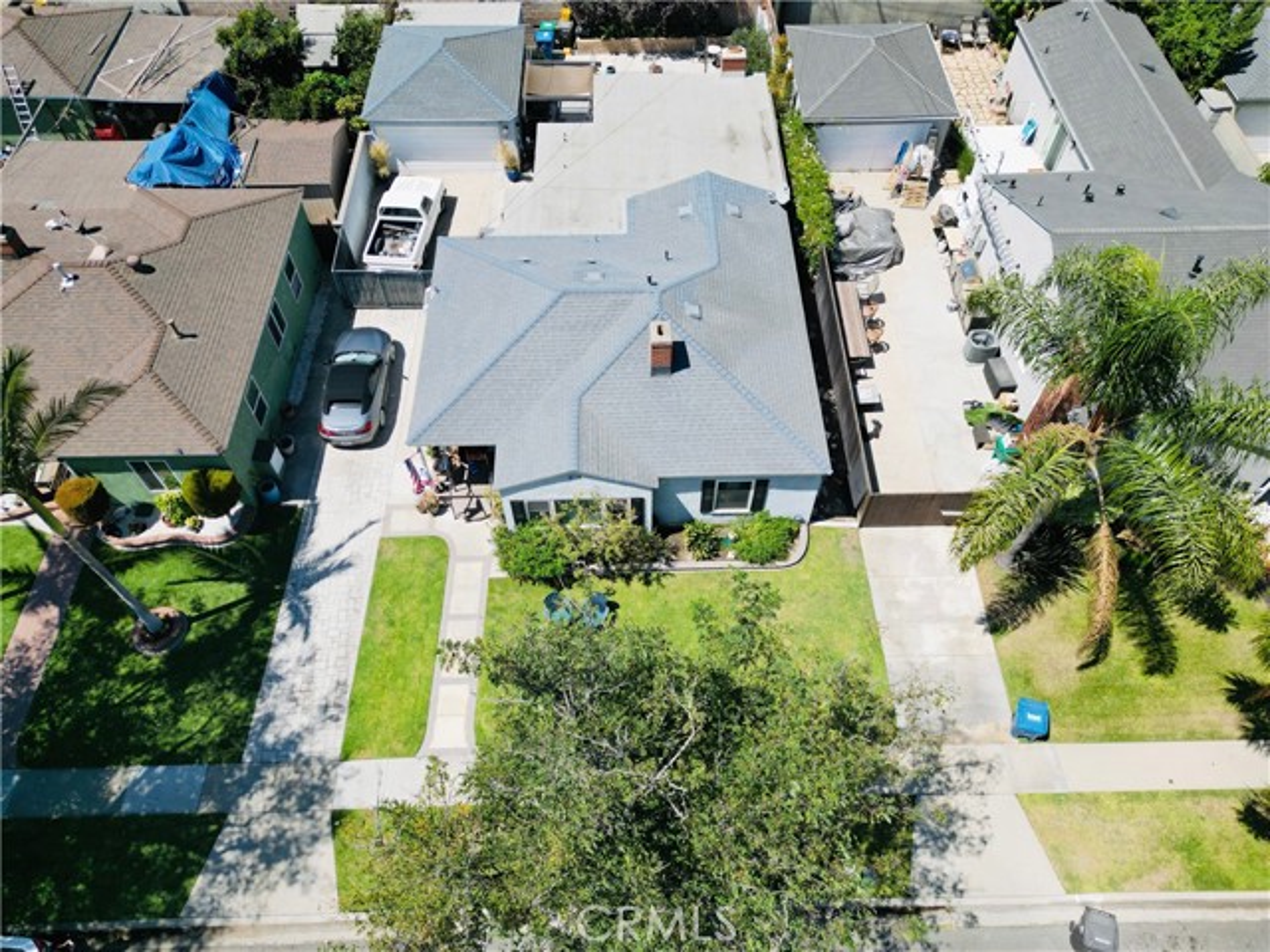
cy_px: 476
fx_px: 881
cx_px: 635
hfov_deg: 71.6
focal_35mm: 24
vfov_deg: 56.8
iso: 150
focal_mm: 6.72
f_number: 1.7
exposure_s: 1/3200
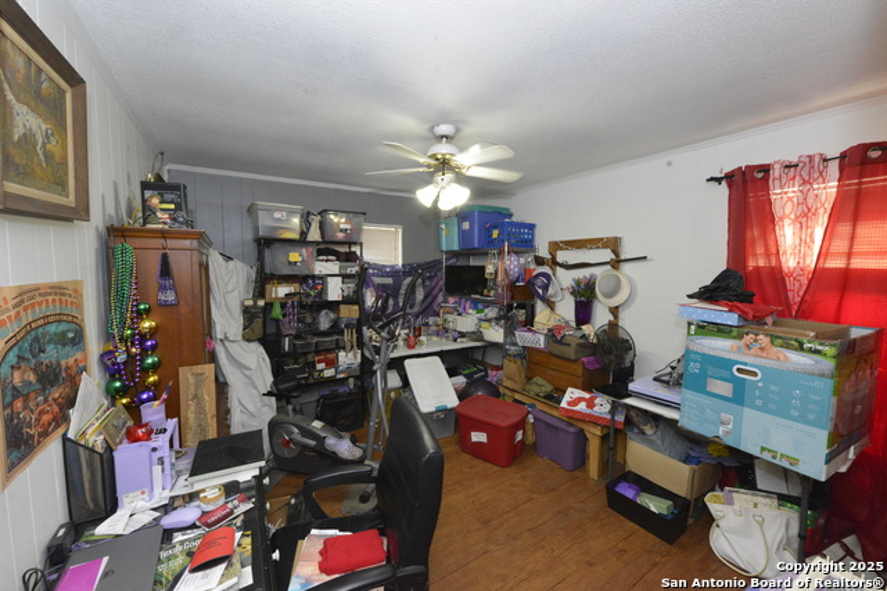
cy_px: 296
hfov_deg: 104.2
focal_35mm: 14
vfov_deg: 81.2
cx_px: 444
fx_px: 345
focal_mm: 14
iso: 6400
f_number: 11
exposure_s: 1/60
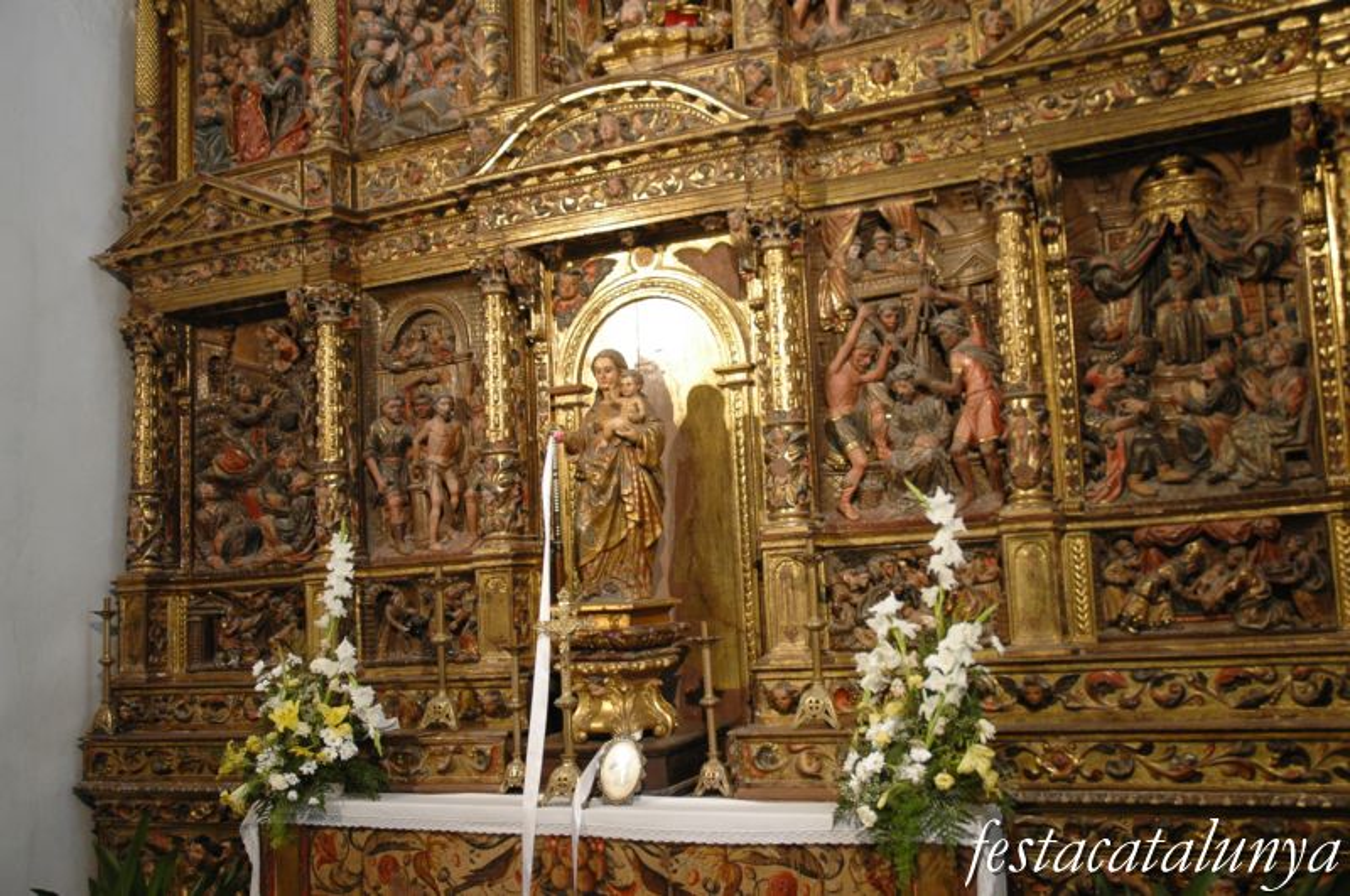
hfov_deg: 51.3
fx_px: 1404
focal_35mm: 38
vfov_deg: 35.4
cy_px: 448
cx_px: 675
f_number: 3.8
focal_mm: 25
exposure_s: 1/15
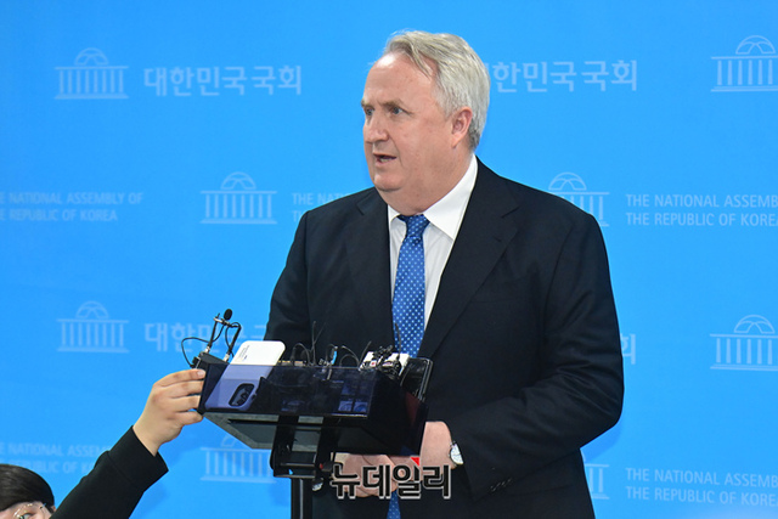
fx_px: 3458
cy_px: 260
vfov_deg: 8.6
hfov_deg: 12.8
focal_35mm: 160
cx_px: 389
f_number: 7.1
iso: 6400
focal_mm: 160
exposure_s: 1/250
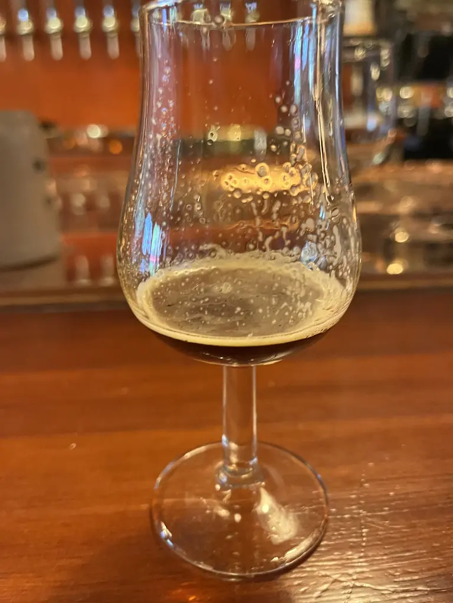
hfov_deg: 53.1
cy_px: 302
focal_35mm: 26
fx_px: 454
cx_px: 226
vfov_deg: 67.3
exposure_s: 1/50
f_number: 1.6
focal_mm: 5.1
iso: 500
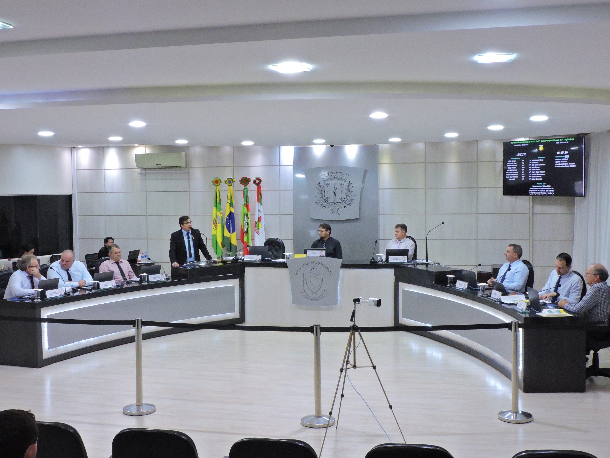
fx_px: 705
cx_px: 305
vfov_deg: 36.0
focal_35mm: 40
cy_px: 229
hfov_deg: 46.8
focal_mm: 7.1
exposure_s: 1/20
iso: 800
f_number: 5.9
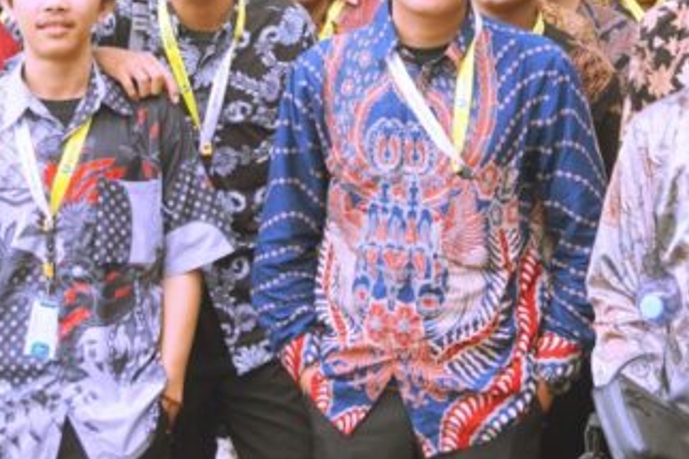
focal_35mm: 89
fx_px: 1706
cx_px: 354
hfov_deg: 22.8
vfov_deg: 14.9
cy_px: -45
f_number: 4.5
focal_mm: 25
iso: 160
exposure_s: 1/200
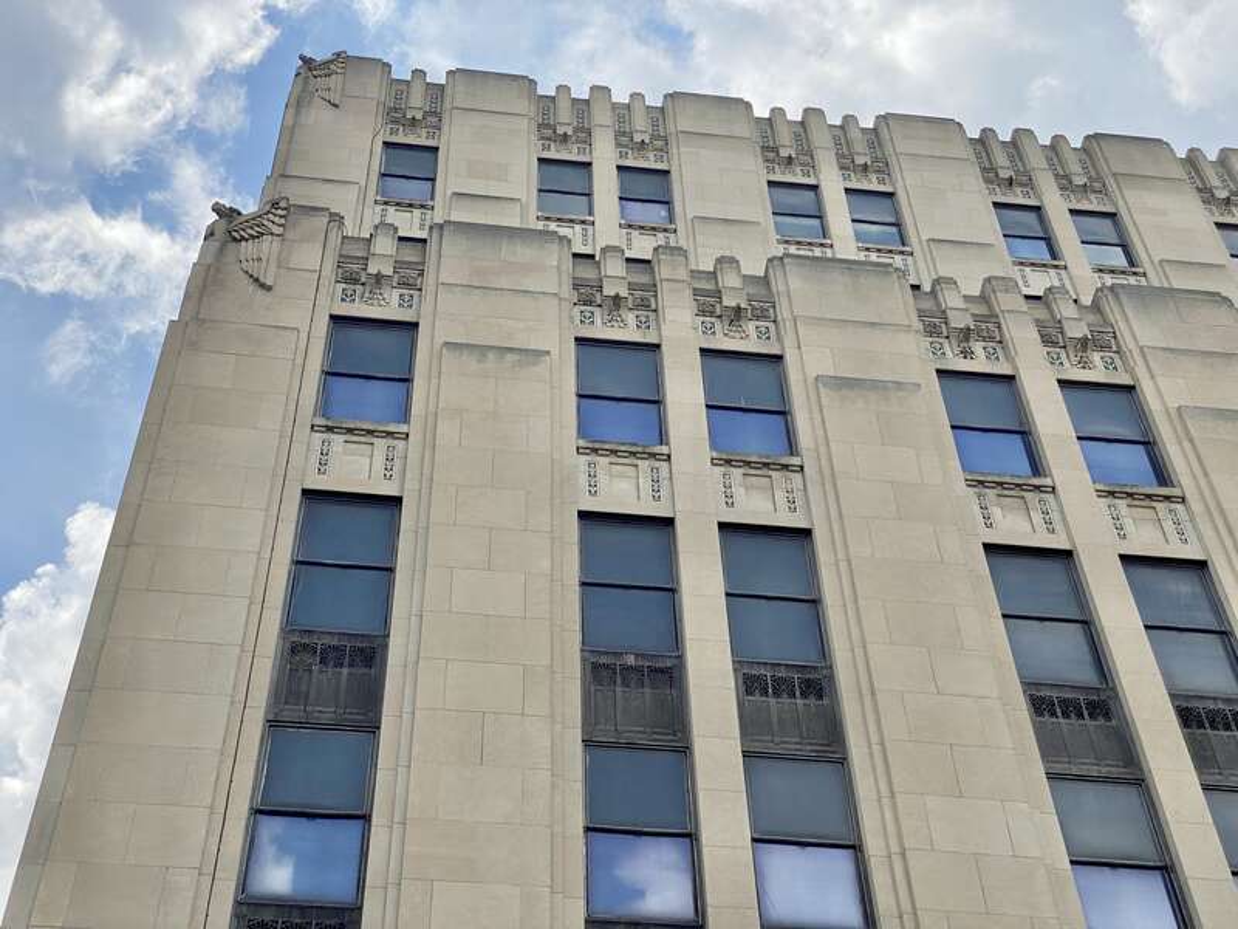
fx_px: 1860
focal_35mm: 52
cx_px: 619
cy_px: 464
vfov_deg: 28.0
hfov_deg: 36.8
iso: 20
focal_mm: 6
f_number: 2
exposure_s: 1/3984
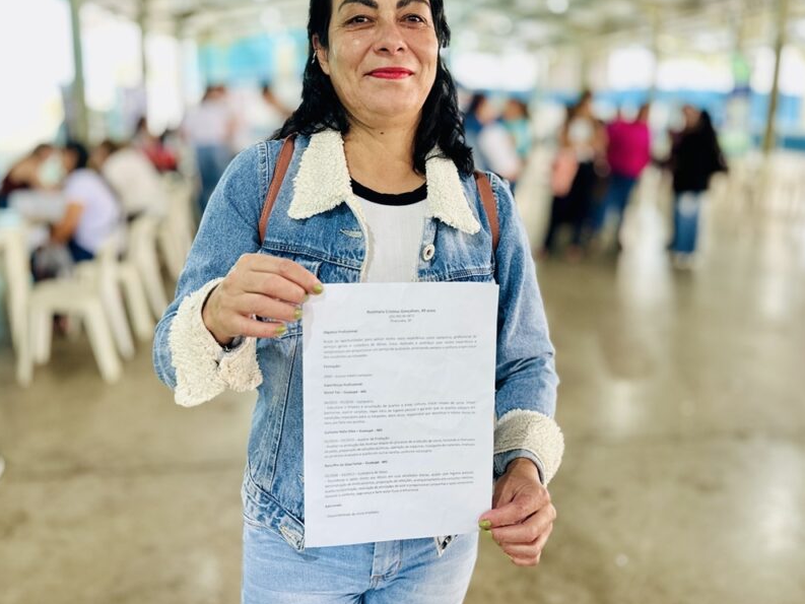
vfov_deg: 45.4
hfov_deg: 58.3
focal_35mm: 31
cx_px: 418
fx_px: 721
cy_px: 266
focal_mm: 6.86
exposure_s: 1/60
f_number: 1.78
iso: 200
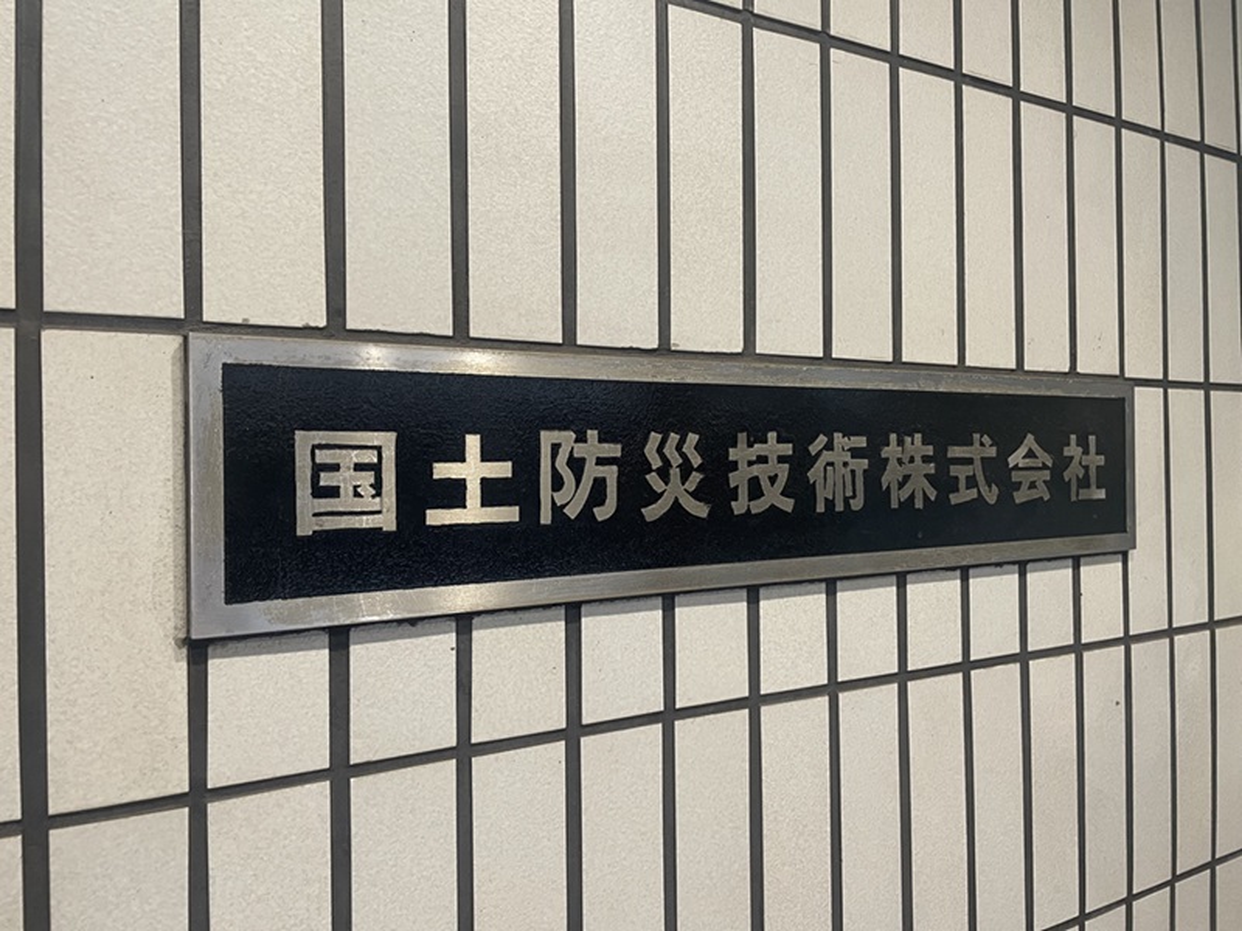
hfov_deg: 67.3
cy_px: 466
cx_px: 621
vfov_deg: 53.1
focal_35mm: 26
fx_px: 933
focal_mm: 4.2
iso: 160
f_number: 1.6
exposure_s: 1/50
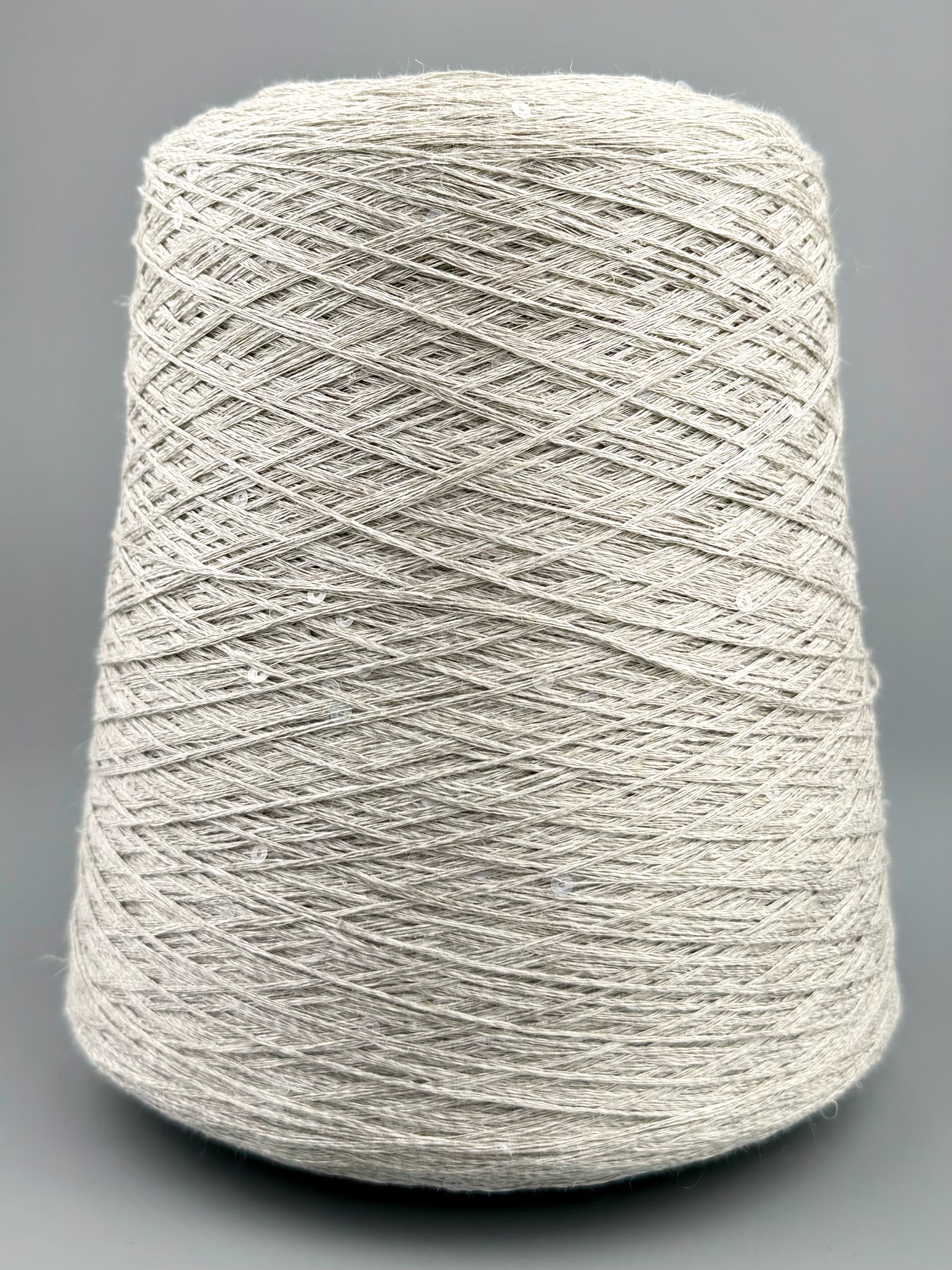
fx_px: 880
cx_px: 476
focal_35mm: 24
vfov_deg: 71.6
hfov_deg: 56.8
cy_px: 635
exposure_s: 1/1075
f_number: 1.78
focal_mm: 6.76
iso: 80
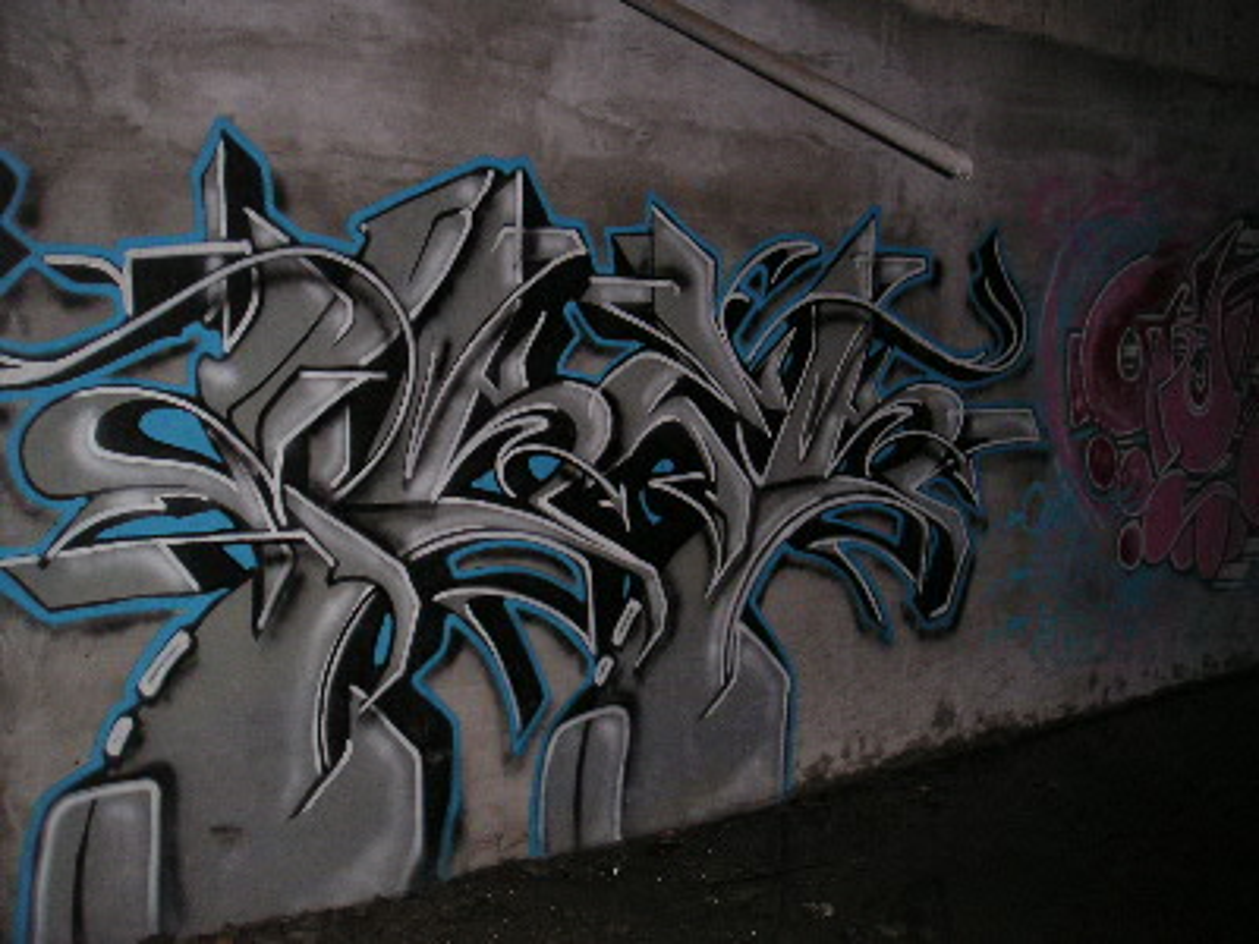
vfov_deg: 37.7
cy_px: 472
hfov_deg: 49.0
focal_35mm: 38
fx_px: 1382
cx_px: 630
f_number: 2.8
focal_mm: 6
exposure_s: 1/45
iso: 160
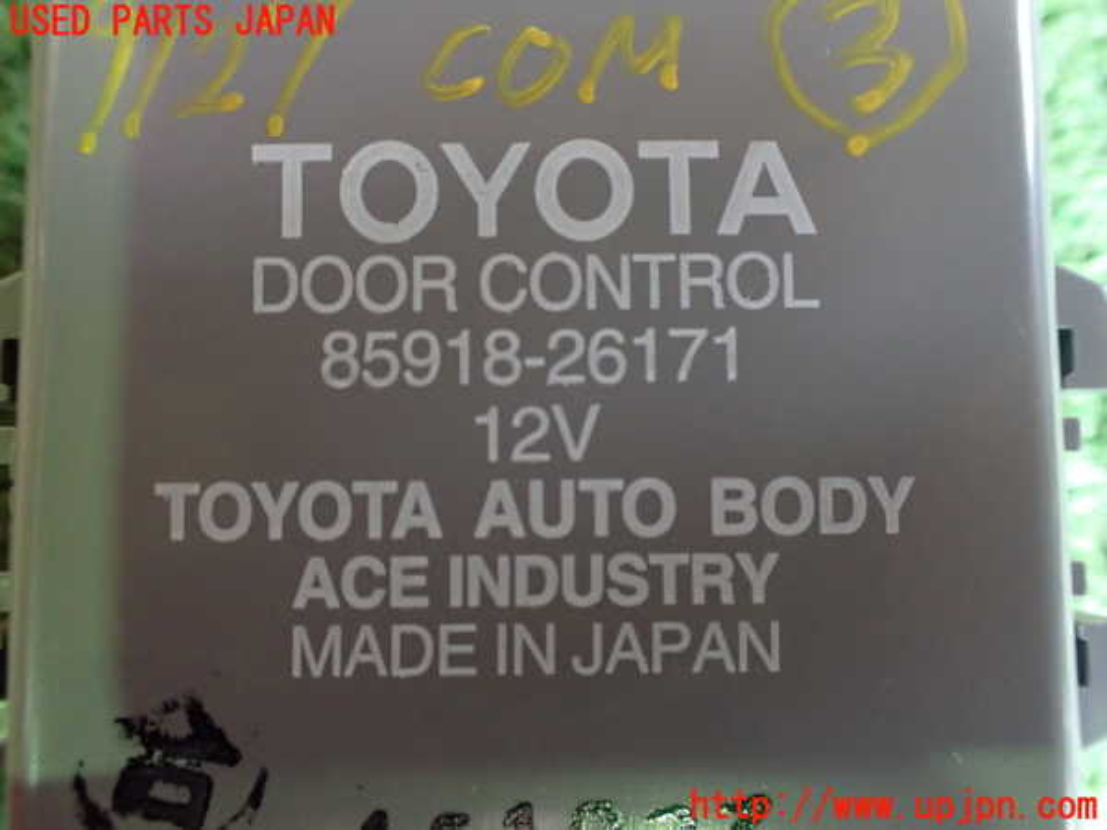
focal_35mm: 30
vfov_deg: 46.8
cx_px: 554
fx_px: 959
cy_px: 415
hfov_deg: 60.0
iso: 1000
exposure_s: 1/30
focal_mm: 5.4
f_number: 2.3
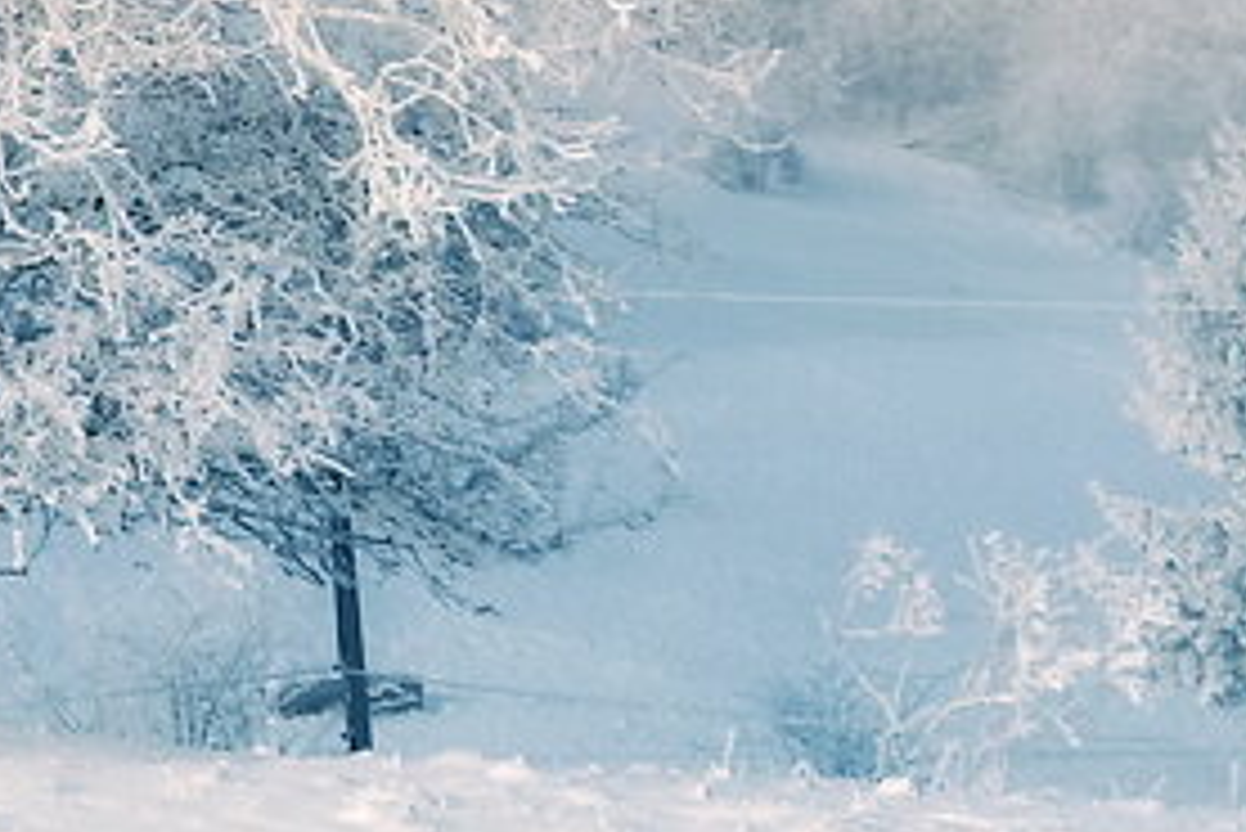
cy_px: -742
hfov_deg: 12.2
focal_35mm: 156
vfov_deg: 8.4
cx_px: -886
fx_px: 5402
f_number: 5.6
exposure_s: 1/1500
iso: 140
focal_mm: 18
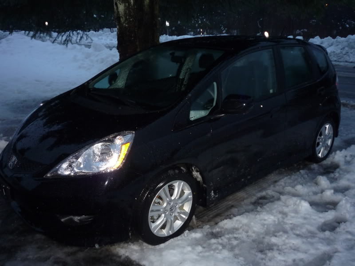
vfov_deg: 44.2
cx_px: 178
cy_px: 133
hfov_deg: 56.8
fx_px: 328
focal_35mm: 32
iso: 250
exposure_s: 1/30
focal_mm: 5.2
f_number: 3.3
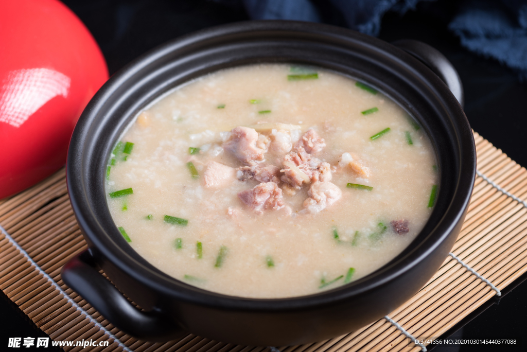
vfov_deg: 13.1
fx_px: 1538
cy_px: 176
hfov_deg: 19.4
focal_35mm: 105
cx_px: 264
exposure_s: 1/200
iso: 100
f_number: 7.1
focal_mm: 105
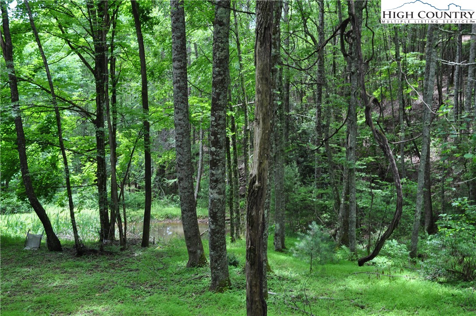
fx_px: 574
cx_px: 238
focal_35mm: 44
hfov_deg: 45.0
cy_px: 158
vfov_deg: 30.8
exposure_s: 1/60
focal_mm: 29
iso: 400
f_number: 8
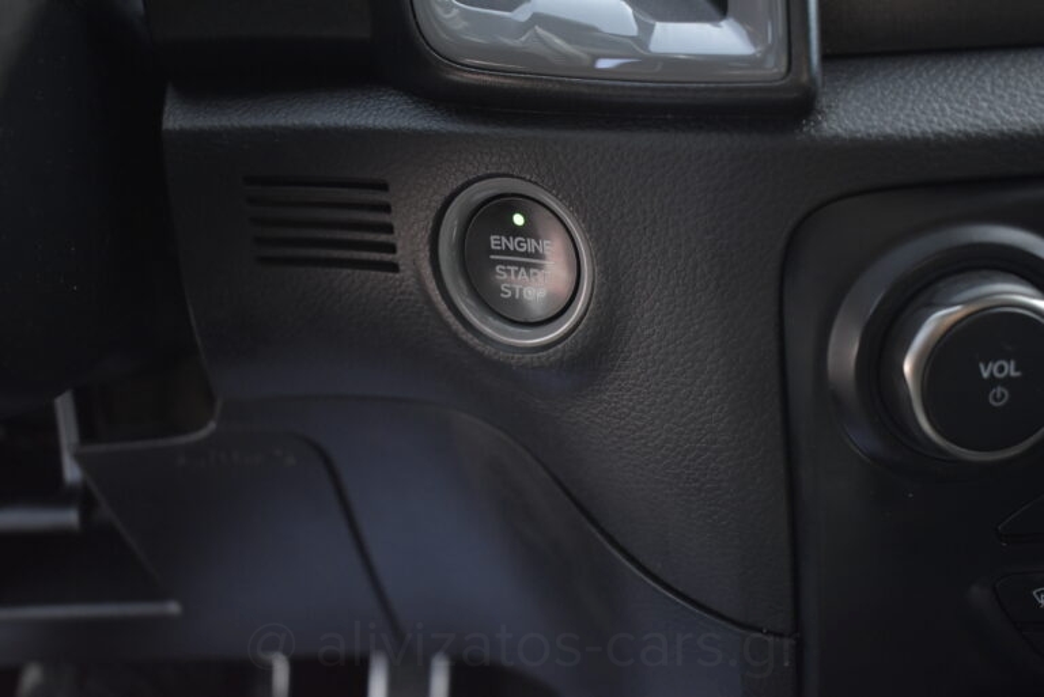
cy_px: 348
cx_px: 522
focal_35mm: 39
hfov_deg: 49.5
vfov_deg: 34.3
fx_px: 1132
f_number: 4
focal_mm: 26
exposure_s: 1/800
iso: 1600
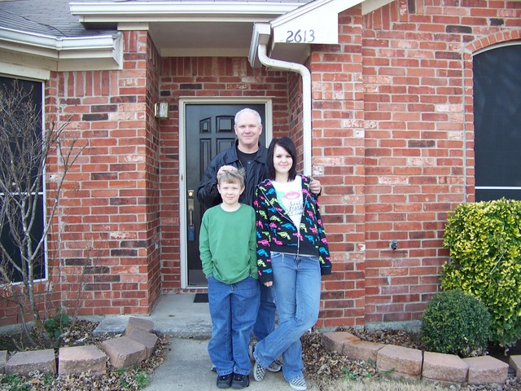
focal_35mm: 36
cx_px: 260
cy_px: 196
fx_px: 542
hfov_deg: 51.4
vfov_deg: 39.7
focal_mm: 5.85
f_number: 2.8
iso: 64
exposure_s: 1/30
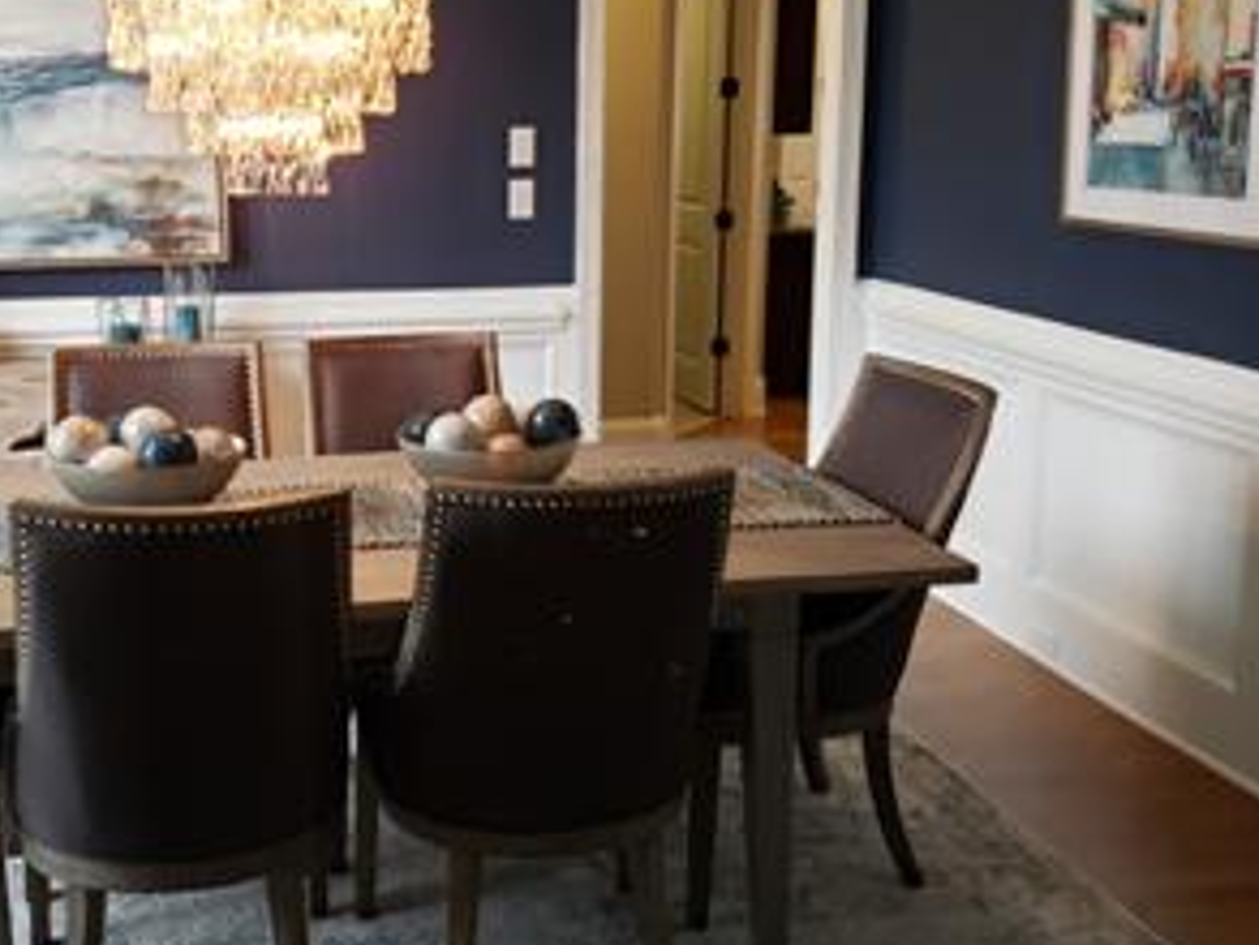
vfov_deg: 35.7
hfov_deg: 45.9
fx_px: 1455
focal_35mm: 40
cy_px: 322
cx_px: 404
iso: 250
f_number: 1.5
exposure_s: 1/60
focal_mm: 4.3
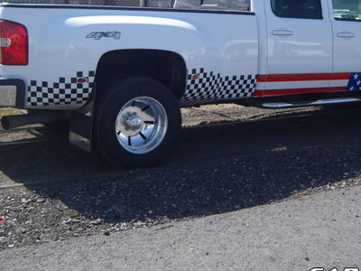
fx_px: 584
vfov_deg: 25.8
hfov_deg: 34.3
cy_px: 65
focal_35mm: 56
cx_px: 174
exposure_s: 1/180
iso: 80
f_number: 7.1
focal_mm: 7.4
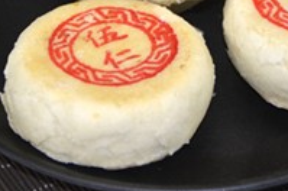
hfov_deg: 6.5
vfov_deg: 4.3
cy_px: -35
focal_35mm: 317
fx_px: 2532
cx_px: 148
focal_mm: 70
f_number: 5.6
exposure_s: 1/125
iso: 320
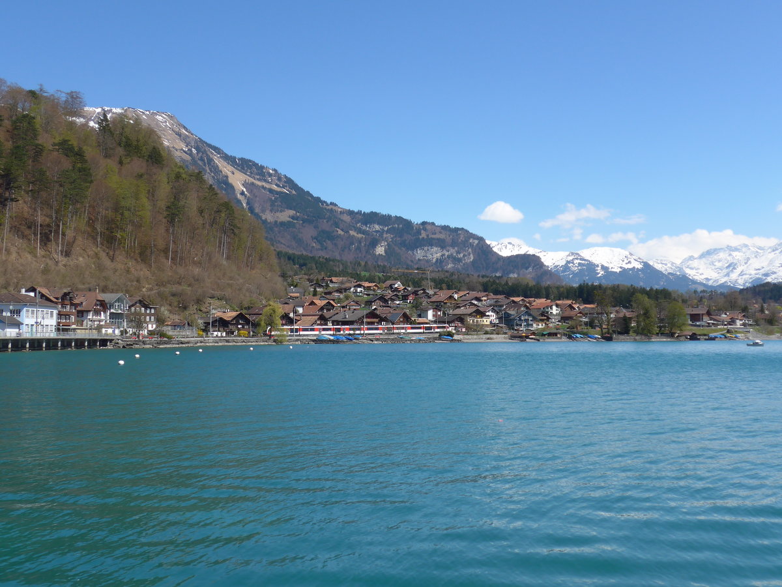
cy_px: 294
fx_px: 881
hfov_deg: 47.9
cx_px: 391
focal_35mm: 39
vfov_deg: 36.8
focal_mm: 8
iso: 80
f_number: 2.8
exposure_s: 1/2000
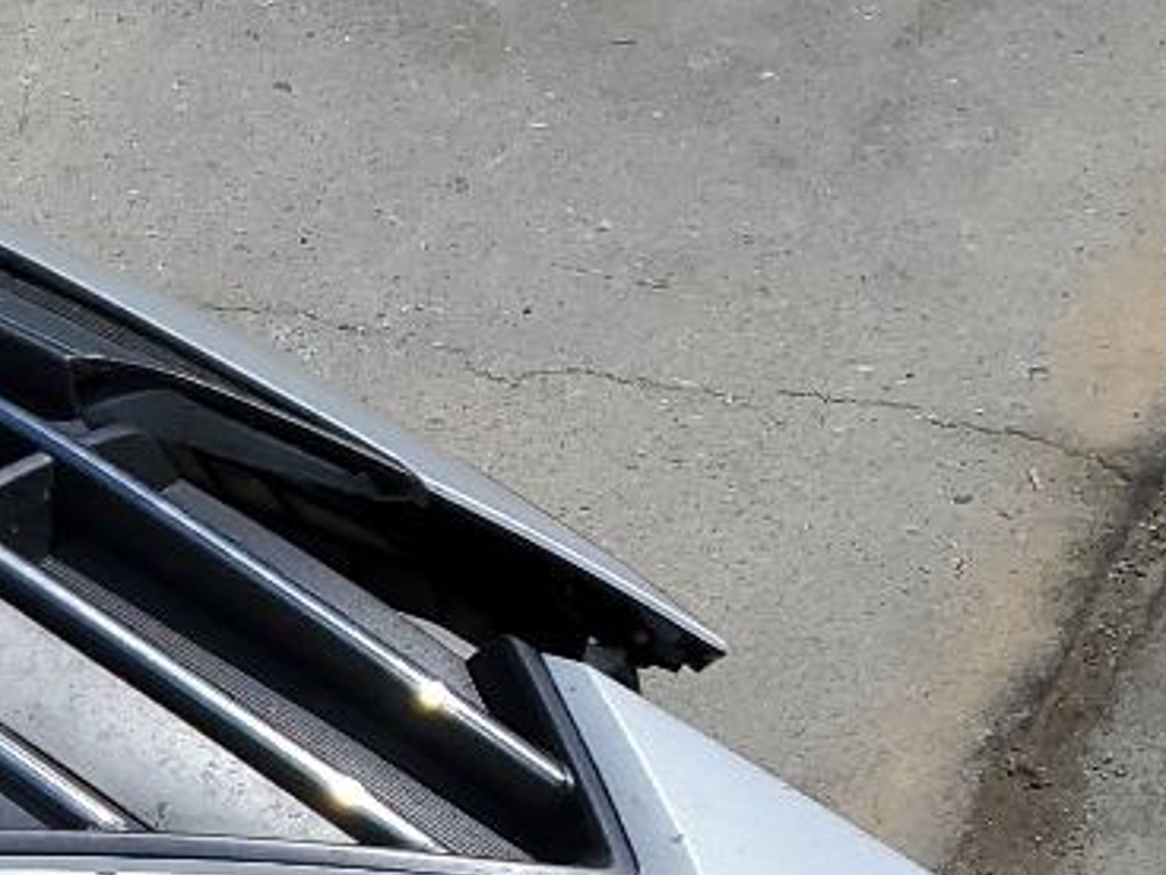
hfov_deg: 16.7
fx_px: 3806
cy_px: 1366
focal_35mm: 113
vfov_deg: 12.4
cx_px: -209
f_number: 1.5
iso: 50
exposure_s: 1/10000
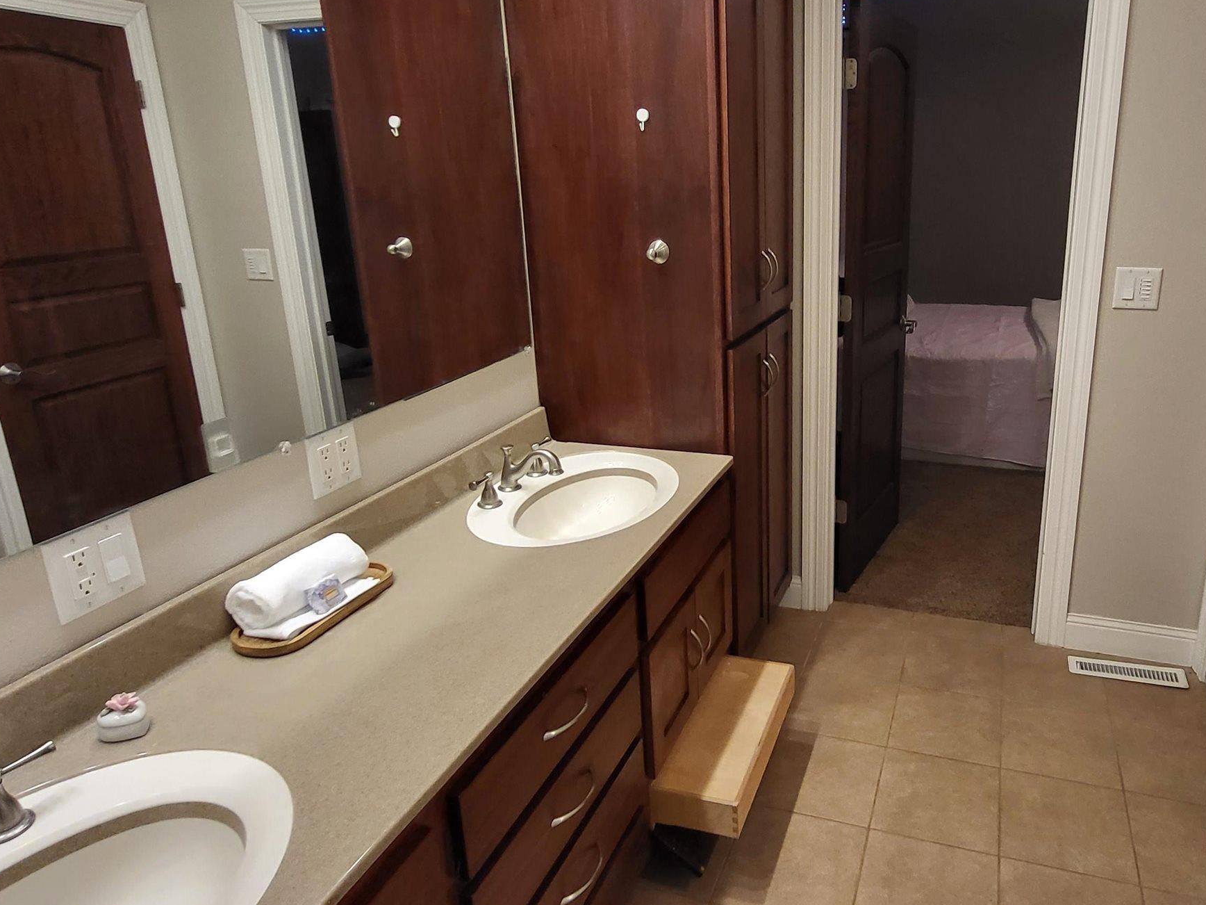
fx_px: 801
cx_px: 757
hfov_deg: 72.6
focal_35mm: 23
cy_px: 415
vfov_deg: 58.8
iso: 320
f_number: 2.2
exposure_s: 1/60
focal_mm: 1.74
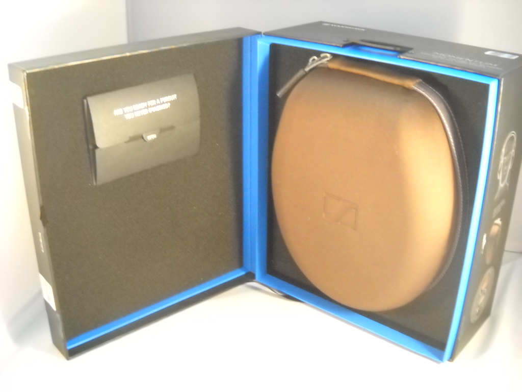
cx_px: 261
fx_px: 618
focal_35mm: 41
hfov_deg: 45.8
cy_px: 196
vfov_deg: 35.1
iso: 800
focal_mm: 6.72
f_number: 3.1
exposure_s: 1/17
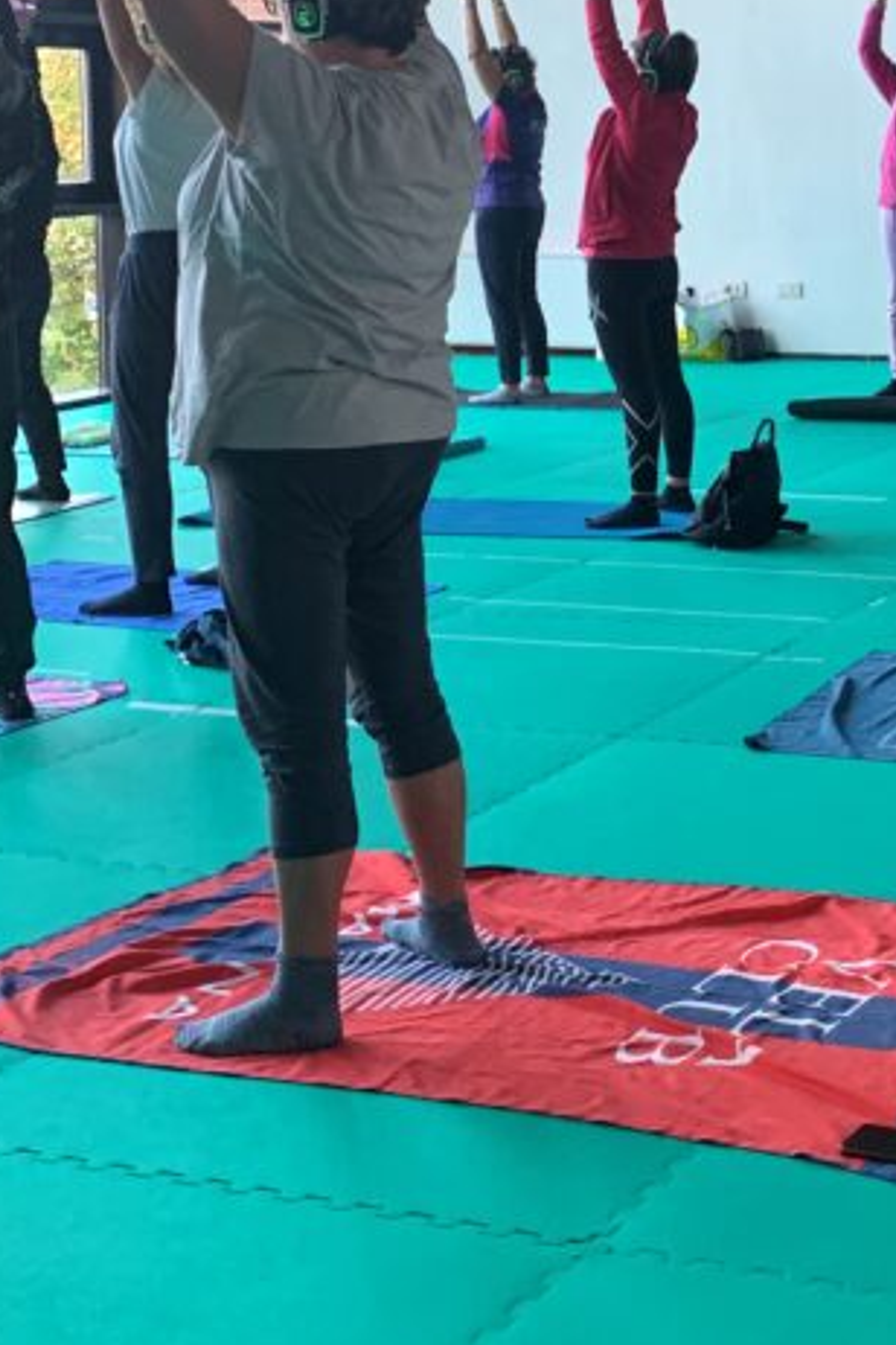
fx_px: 2389
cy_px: 263
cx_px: 893
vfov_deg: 30.6
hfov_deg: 20.6
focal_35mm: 64
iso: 125
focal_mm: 4.25
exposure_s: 1/60
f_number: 1.8
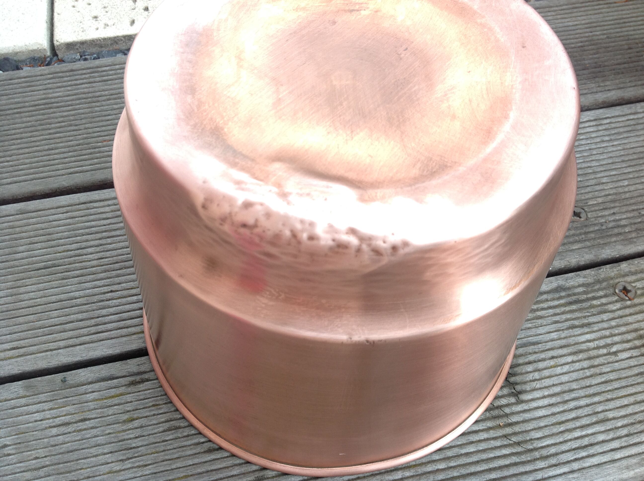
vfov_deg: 40.6
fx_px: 650
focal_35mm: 35
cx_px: 322
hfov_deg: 52.7
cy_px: 240
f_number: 2.4
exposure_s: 1/60
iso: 50
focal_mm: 4.28
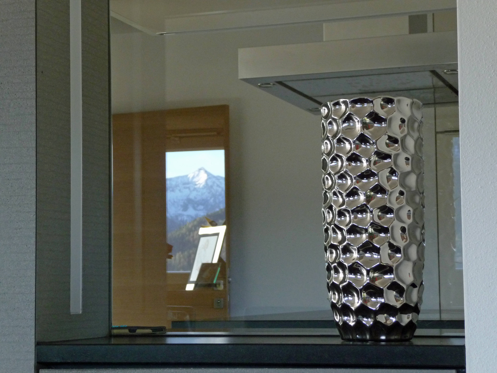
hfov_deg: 22.0
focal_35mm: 89
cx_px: 248
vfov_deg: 16.6
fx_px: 1278
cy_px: 186
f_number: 4.7
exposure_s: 1/40
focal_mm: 15.2
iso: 320
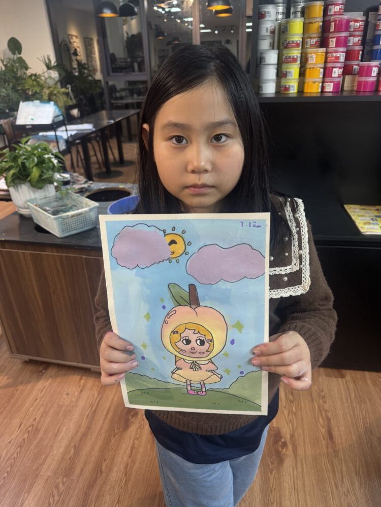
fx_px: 352
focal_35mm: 24
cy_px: 254
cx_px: 190
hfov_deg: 56.8
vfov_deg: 71.6
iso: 125
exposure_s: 1/100
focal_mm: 6.76
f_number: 1.78
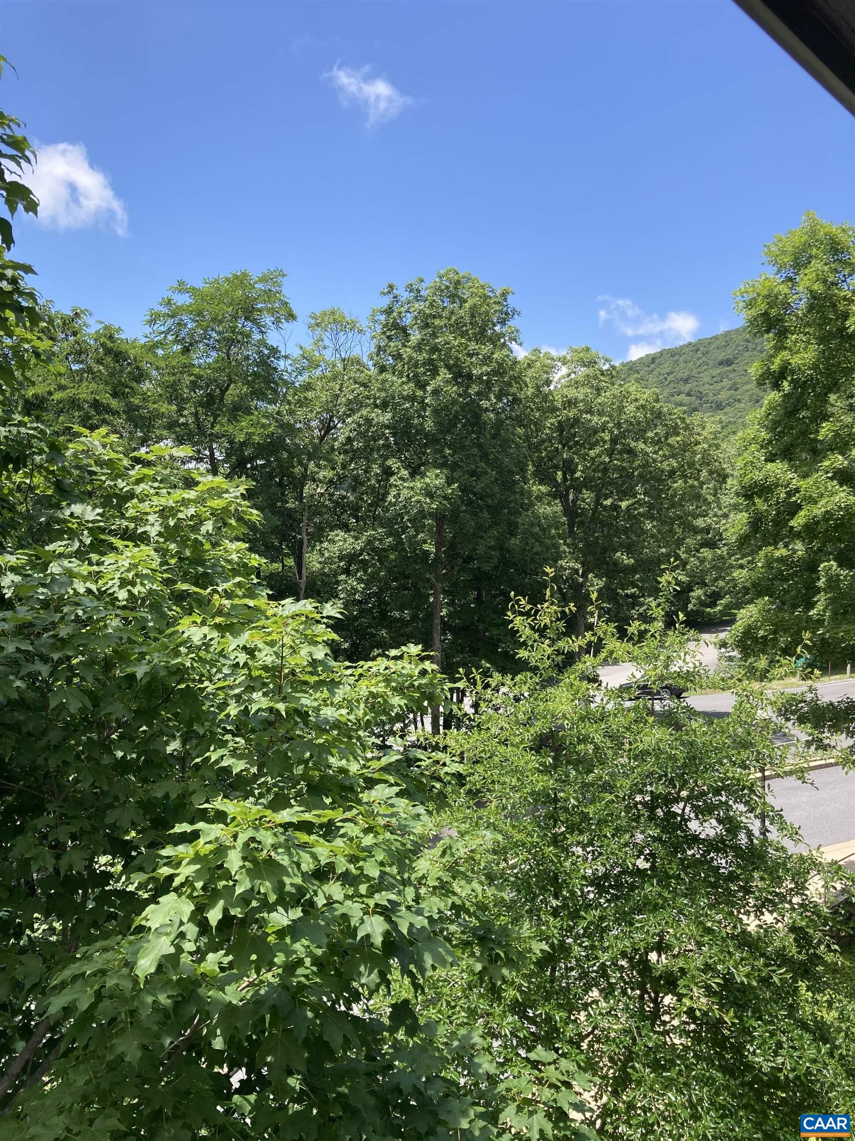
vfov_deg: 63.4
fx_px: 922
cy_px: 570
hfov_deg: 49.7
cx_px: 428
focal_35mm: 28
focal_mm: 3.99
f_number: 1.8
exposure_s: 1/979
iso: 20
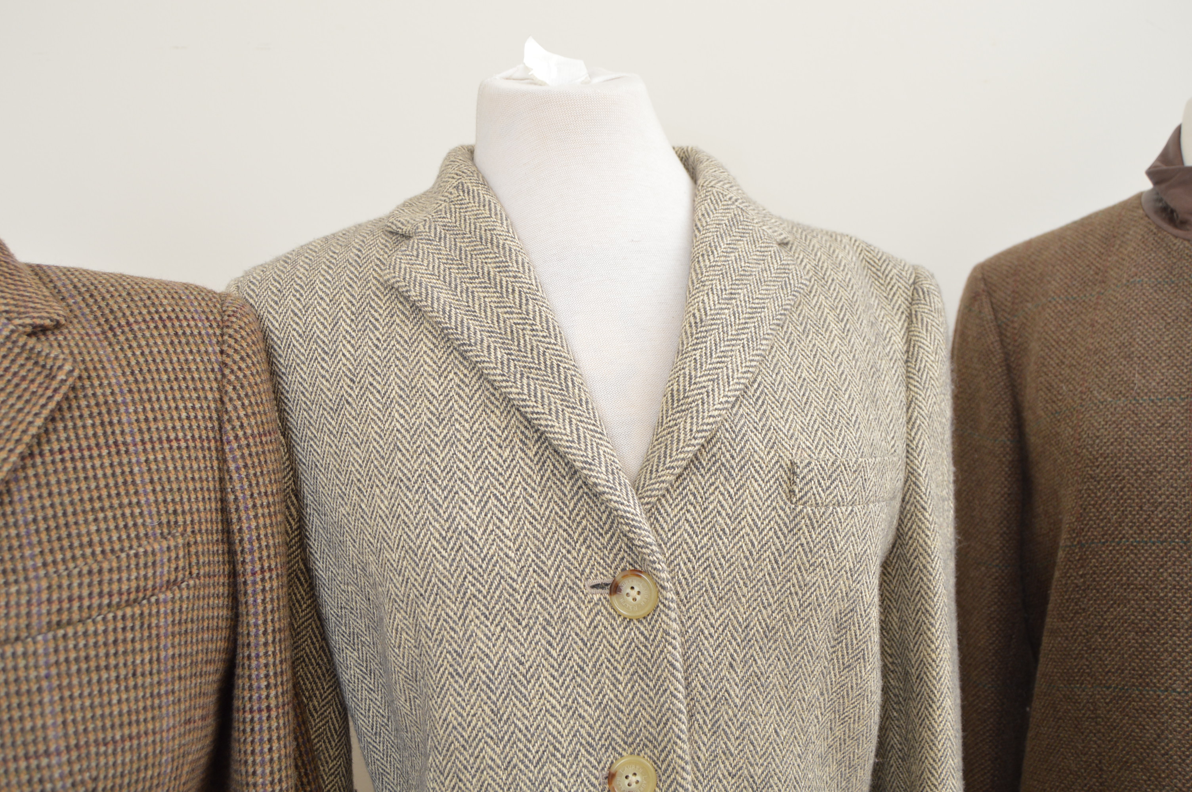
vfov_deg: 38.3
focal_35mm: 34
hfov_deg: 55.1
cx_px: 596
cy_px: 396
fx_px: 1141
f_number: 5
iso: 200
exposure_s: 1/100
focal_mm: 23
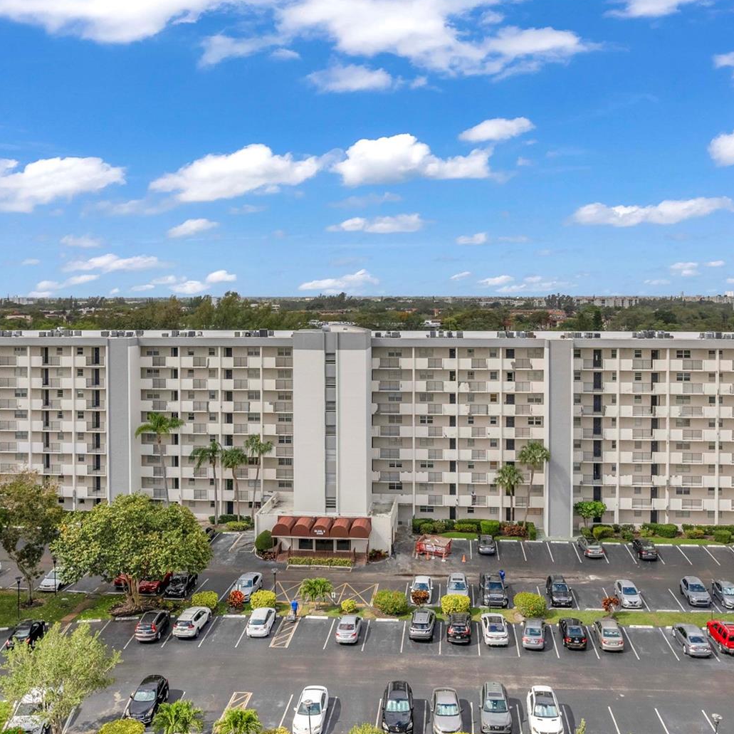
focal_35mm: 29
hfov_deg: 55.2
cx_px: 294
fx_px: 696
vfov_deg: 55.6
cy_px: 374
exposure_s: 1/180
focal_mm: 8.38
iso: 110
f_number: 2.8
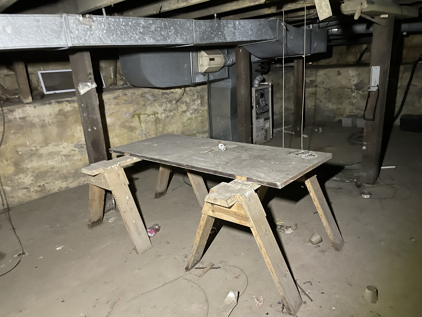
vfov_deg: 53.1
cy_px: 158
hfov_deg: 67.3
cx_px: 211
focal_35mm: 26
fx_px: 317
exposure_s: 1/8
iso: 500
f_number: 1.6
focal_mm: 4.2
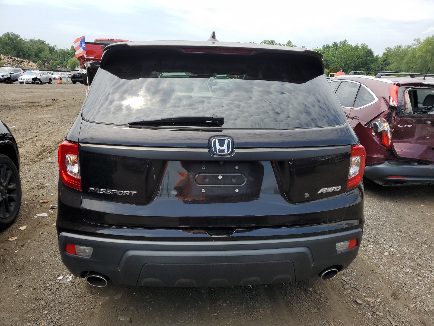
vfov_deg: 53.1
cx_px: 217
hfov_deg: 67.3
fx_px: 326
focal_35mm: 26
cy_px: 163
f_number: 1.5
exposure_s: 1/2000
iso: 50
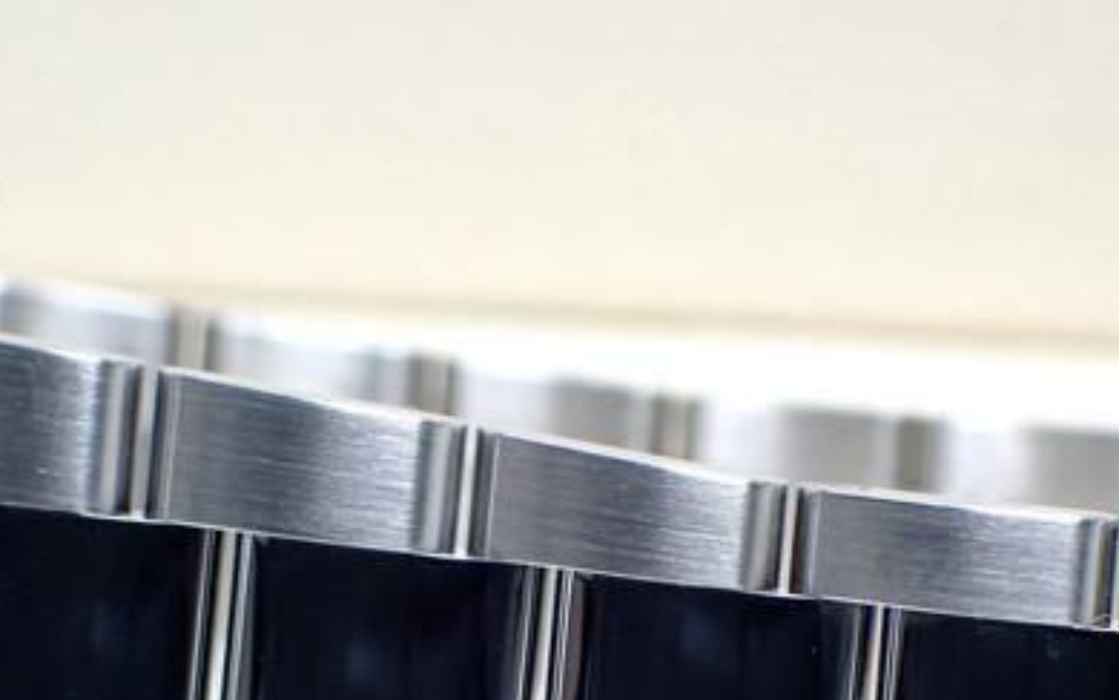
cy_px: 640
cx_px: 582
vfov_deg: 8.5
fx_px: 4667
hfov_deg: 13.7
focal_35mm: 153
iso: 400
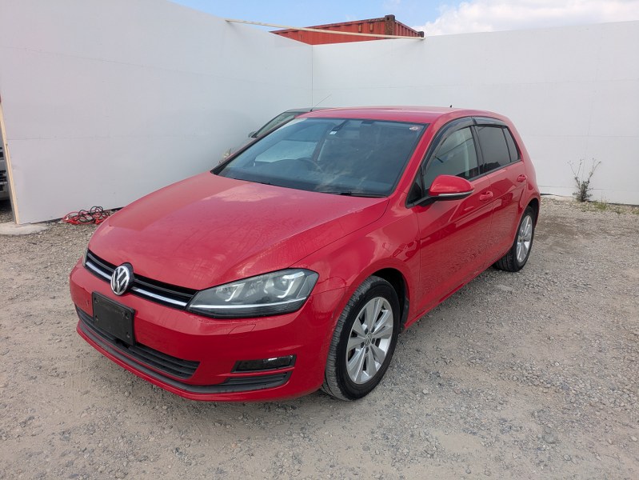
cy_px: 240
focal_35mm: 25
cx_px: 320
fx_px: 462
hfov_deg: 69.4
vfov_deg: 54.9
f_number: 1.89
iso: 47
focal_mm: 5.43
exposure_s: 1/1692
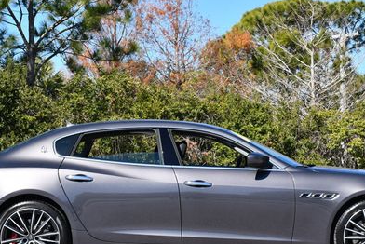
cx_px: 193
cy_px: 114
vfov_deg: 14.0
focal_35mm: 98
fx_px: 994
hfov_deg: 20.8
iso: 125
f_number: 8
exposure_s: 1/250
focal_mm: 30
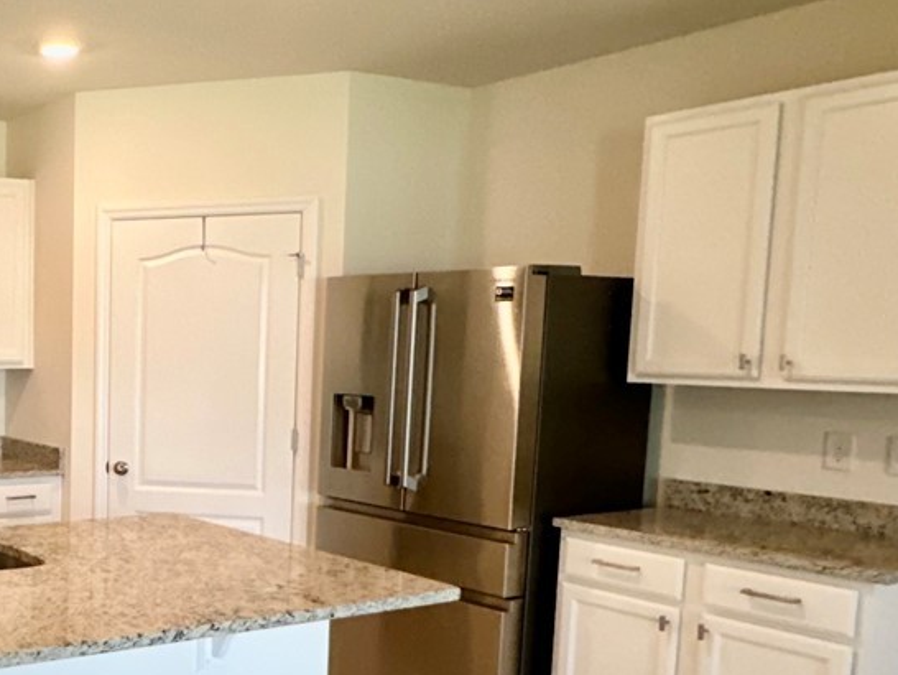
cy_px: 459
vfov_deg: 34.8
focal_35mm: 41
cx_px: -36
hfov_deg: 39.3
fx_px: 1064
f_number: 2.2
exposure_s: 1/120
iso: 200
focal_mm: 2.22
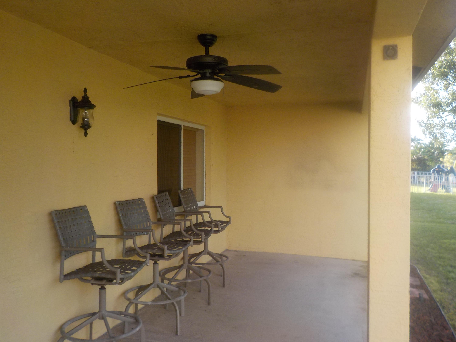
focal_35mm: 30
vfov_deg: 46.8
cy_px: 171
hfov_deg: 60.0
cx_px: 228
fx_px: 395
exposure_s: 1/160
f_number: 3.3
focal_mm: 4.1
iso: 125
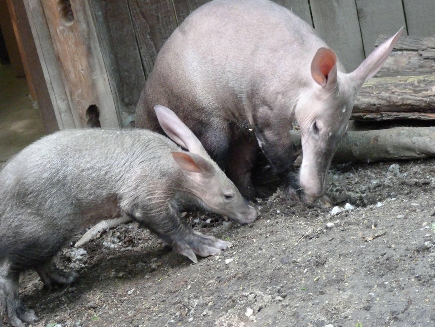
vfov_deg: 14.5
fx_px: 1282
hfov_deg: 19.3
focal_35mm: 102
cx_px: 218
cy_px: 164
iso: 800
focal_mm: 18.2
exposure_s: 1/100
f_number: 3.5
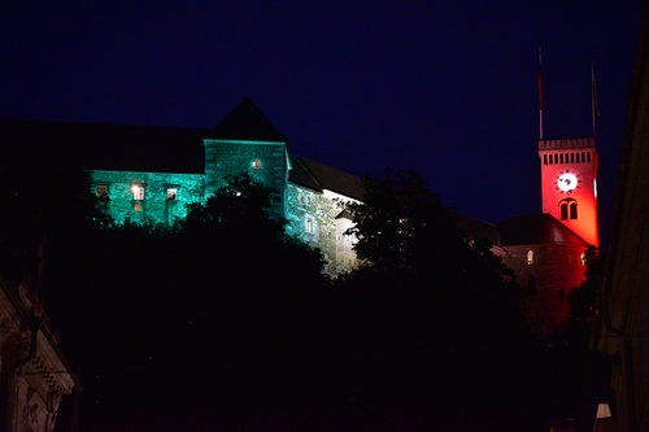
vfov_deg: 9.5
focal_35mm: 145
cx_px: 324
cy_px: 216
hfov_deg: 14.2
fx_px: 2613
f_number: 2.8
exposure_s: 1/100
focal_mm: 145
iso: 5000
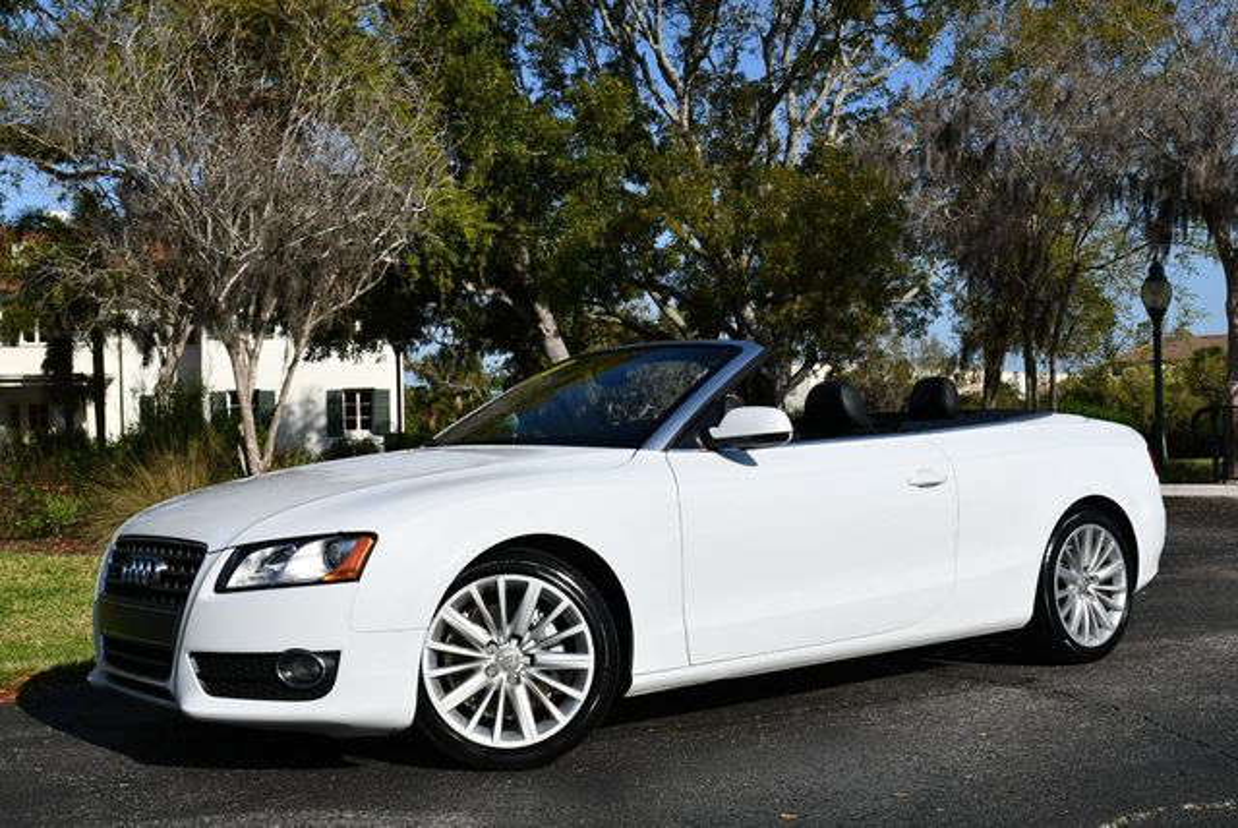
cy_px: 414
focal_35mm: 44
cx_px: 619
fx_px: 1514
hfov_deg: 44.5
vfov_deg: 30.6
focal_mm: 22
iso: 100
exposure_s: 1/400
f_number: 10
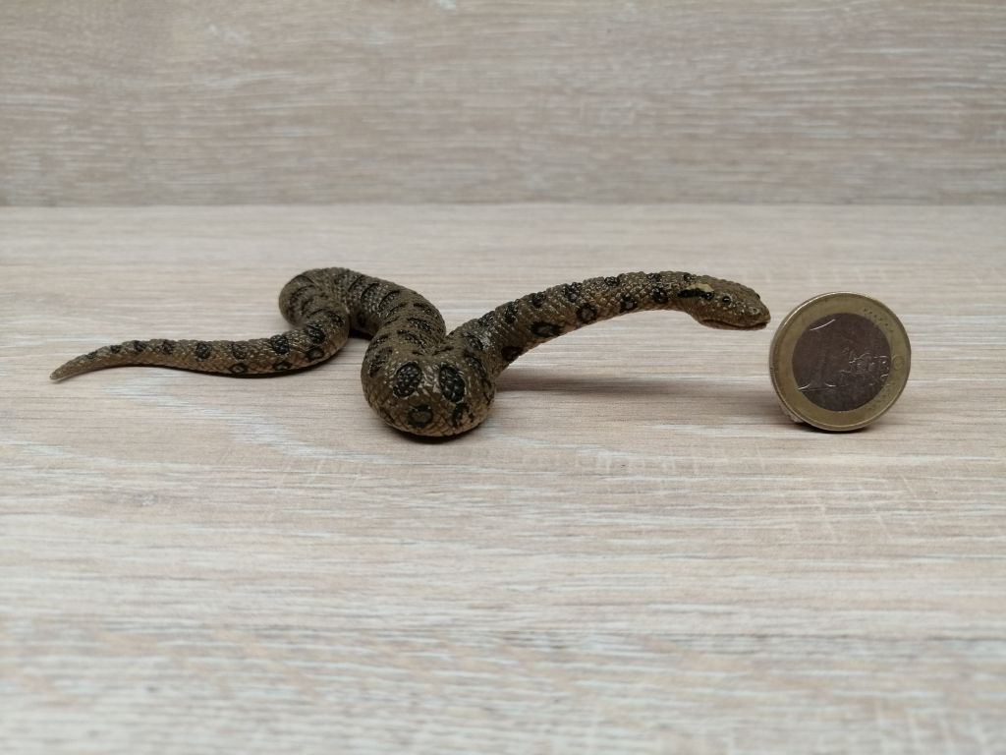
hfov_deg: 65.3
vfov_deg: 51.4
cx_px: 503
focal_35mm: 27
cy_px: 378
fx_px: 785
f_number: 1.8
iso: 80
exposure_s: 1/90
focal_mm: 3.95
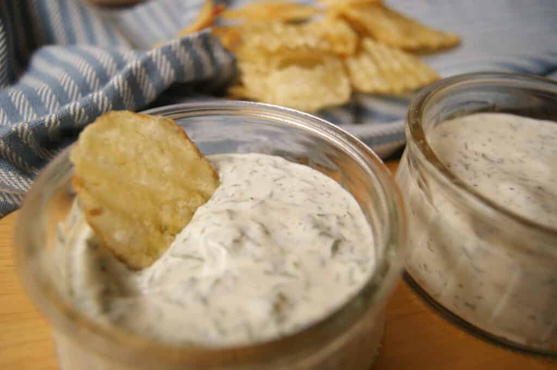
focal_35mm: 36
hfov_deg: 53.2
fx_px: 557
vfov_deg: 36.8
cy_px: 185
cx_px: 278
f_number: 4.5
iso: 100
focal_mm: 24
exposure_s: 1/160
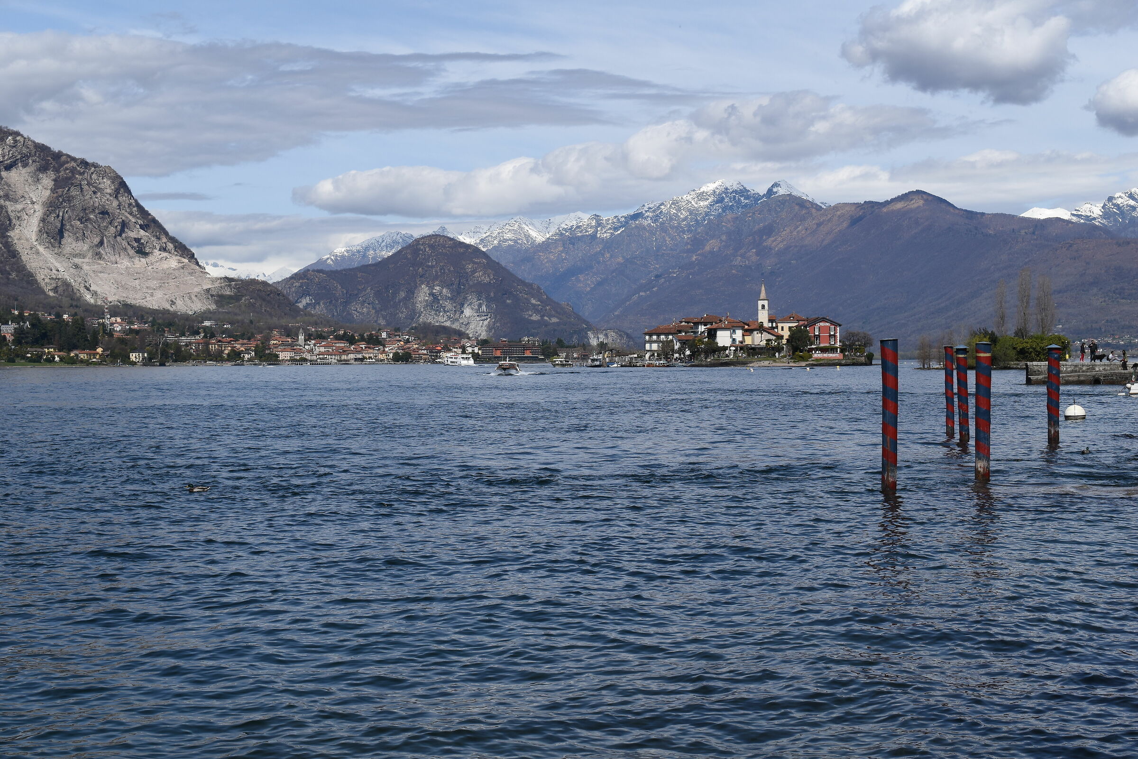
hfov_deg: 37.9
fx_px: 1659
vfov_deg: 25.8
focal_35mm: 52
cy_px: 380
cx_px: 569
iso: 125
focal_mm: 35
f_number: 11
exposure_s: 1/500
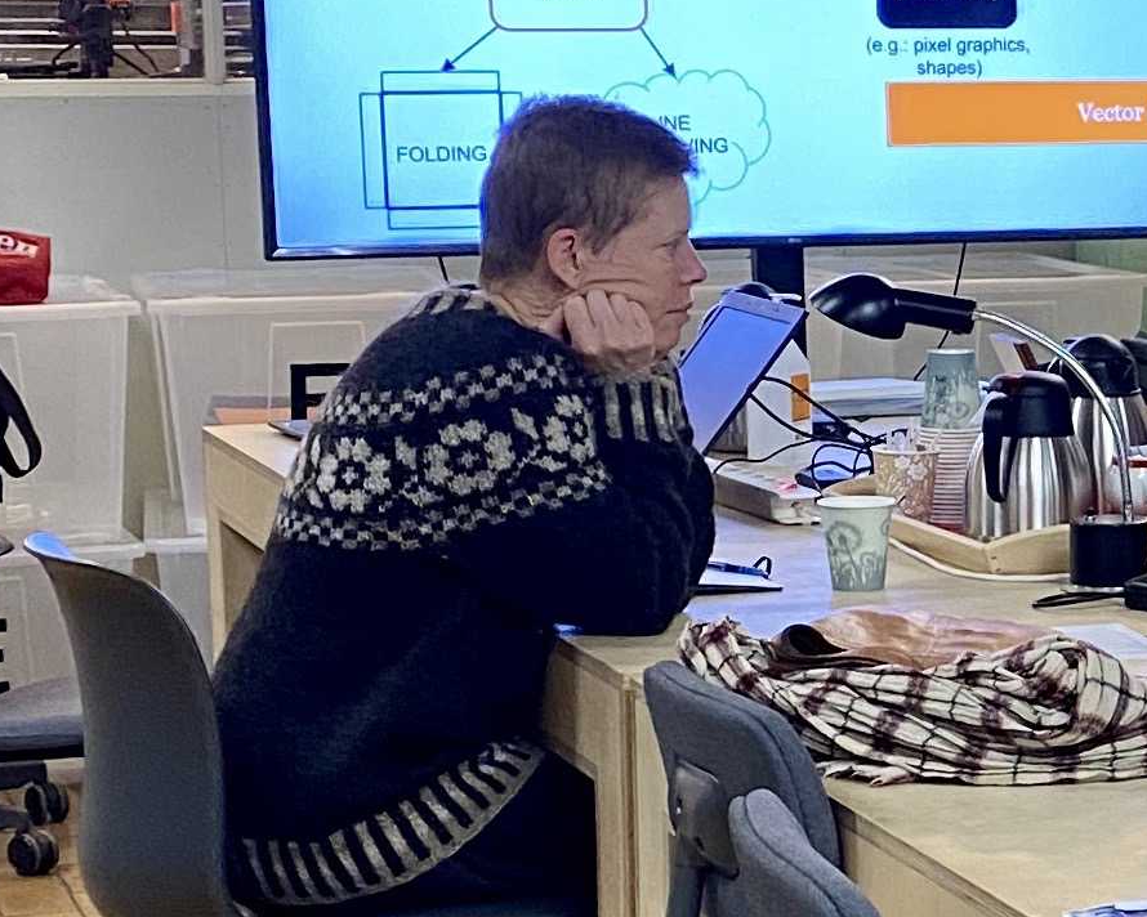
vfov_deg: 13.4
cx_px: 1563
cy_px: 589
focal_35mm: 115
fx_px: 3904
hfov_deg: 15.7
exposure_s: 1/50
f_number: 1.8
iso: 160
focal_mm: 4.25
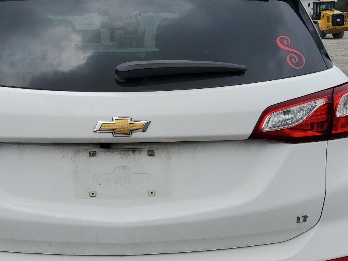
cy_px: 142
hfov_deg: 39.3
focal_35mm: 48
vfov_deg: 30.2
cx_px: 125
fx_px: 482
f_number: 1.5
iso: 50
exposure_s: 1/10000
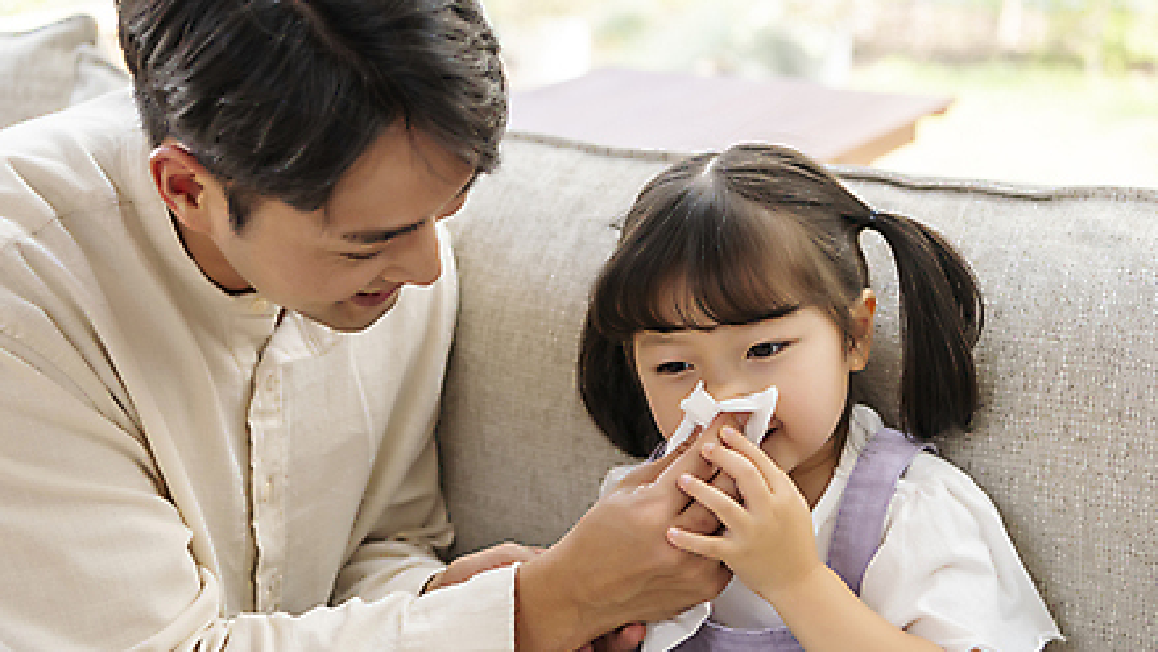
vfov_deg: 19.1
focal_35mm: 63
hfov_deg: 33.3
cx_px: 533
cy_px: 385
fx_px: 1935
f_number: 2.8
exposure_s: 1/160
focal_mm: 44
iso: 250
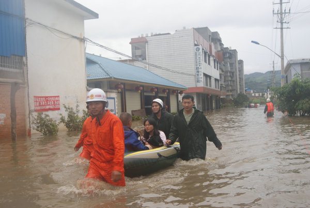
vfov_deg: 34.3
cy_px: 104
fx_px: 336
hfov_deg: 49.5
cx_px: 155
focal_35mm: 39
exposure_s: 1/80
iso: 100
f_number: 9
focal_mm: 26
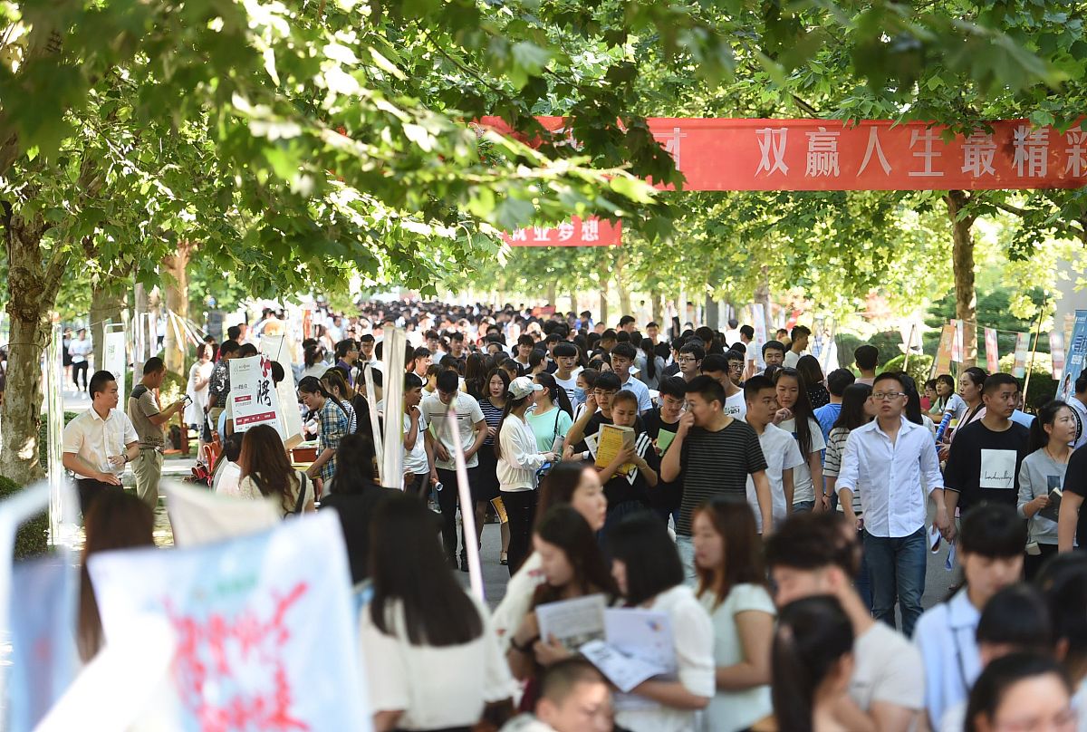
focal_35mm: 105
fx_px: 3180
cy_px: 366
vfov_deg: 13.1
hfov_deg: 19.4
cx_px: 544
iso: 1250
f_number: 2.8
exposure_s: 1/800
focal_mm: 105
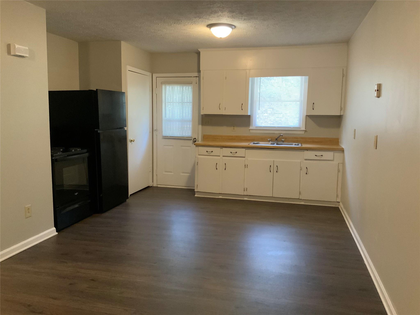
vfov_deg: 48.2
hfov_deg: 61.7
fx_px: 352
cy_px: 158
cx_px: 210
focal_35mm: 29
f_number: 1.8
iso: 320
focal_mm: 3
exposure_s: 1/40
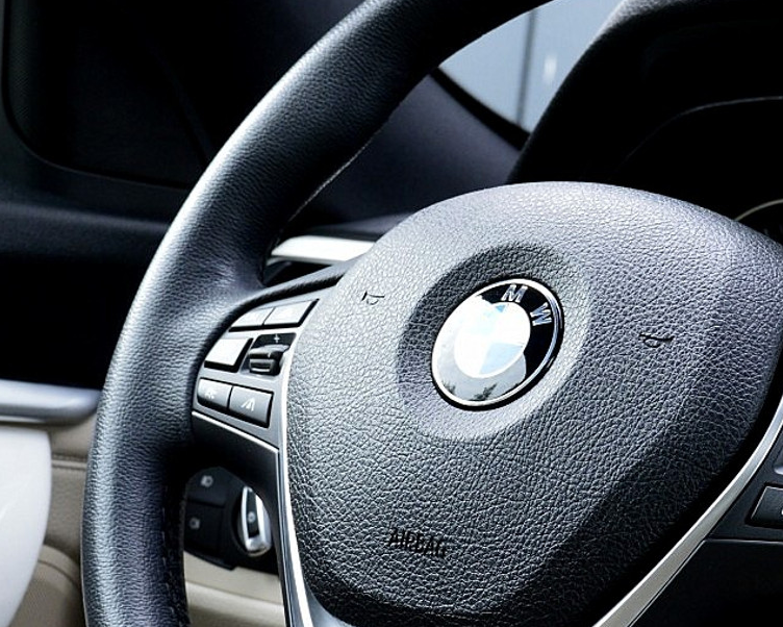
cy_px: 397
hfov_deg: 18.4
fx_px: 2415
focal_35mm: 104
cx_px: 496
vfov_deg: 14.8
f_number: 8
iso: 500
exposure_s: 1/60
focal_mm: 29
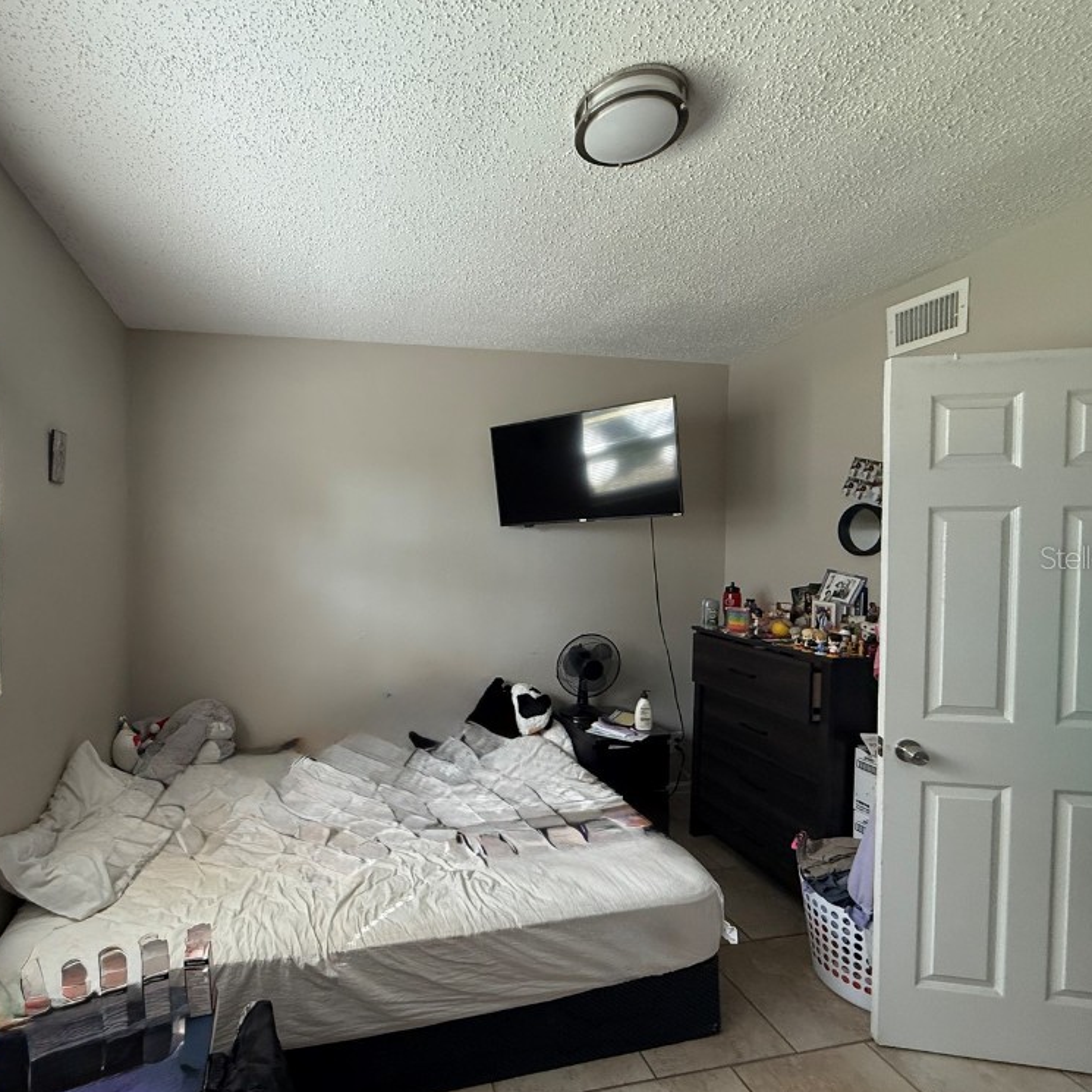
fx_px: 607
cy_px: 557
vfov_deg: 84.0
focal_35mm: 17
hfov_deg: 82.8
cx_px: 428
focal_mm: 2.22
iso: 320
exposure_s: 1/86
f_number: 2.2
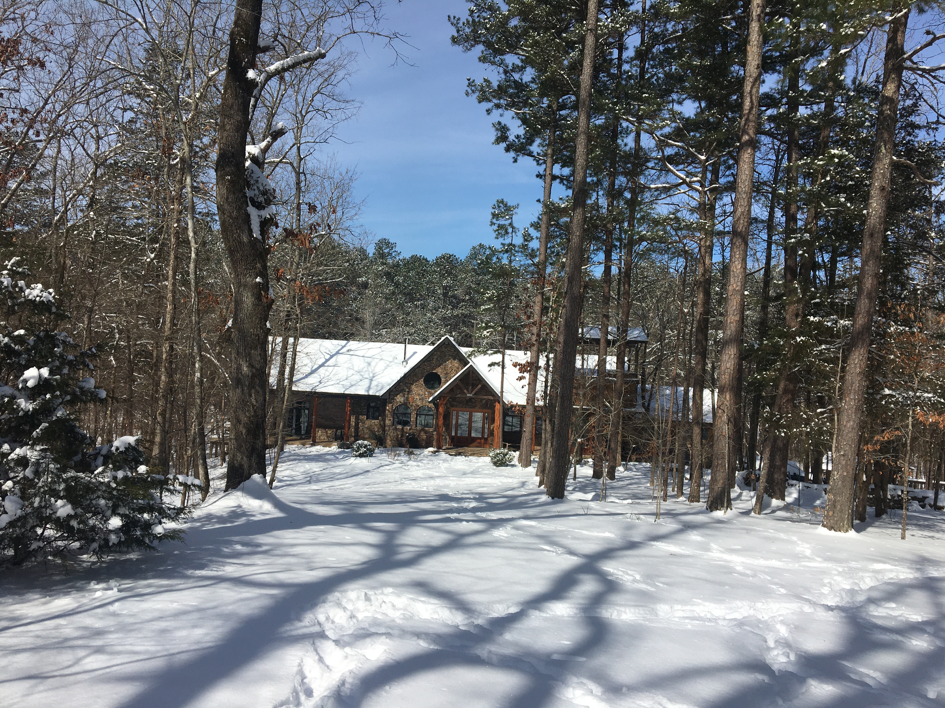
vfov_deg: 48.2
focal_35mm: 29
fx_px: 792
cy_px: 354
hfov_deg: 61.7
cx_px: 472
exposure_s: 1/3077
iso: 25
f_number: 2.2
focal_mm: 4.15
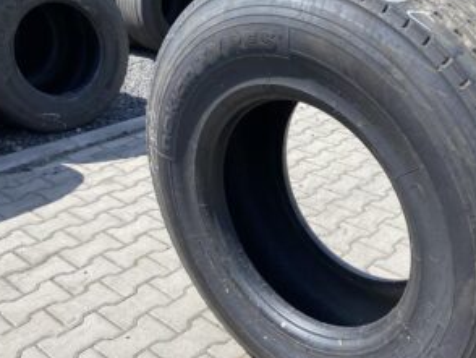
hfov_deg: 48.0
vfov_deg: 37.7
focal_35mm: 38
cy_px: 205
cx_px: 325
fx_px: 523
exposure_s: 1/1232
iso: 32
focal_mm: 4.25
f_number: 1.8
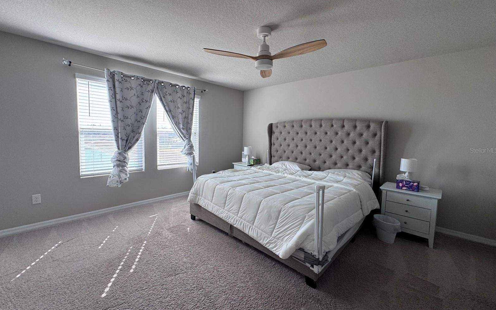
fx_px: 203
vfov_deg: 74.8
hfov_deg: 101.5
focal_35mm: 15
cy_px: 150
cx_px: 249
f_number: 2.2
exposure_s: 1/99
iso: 80
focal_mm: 2.22
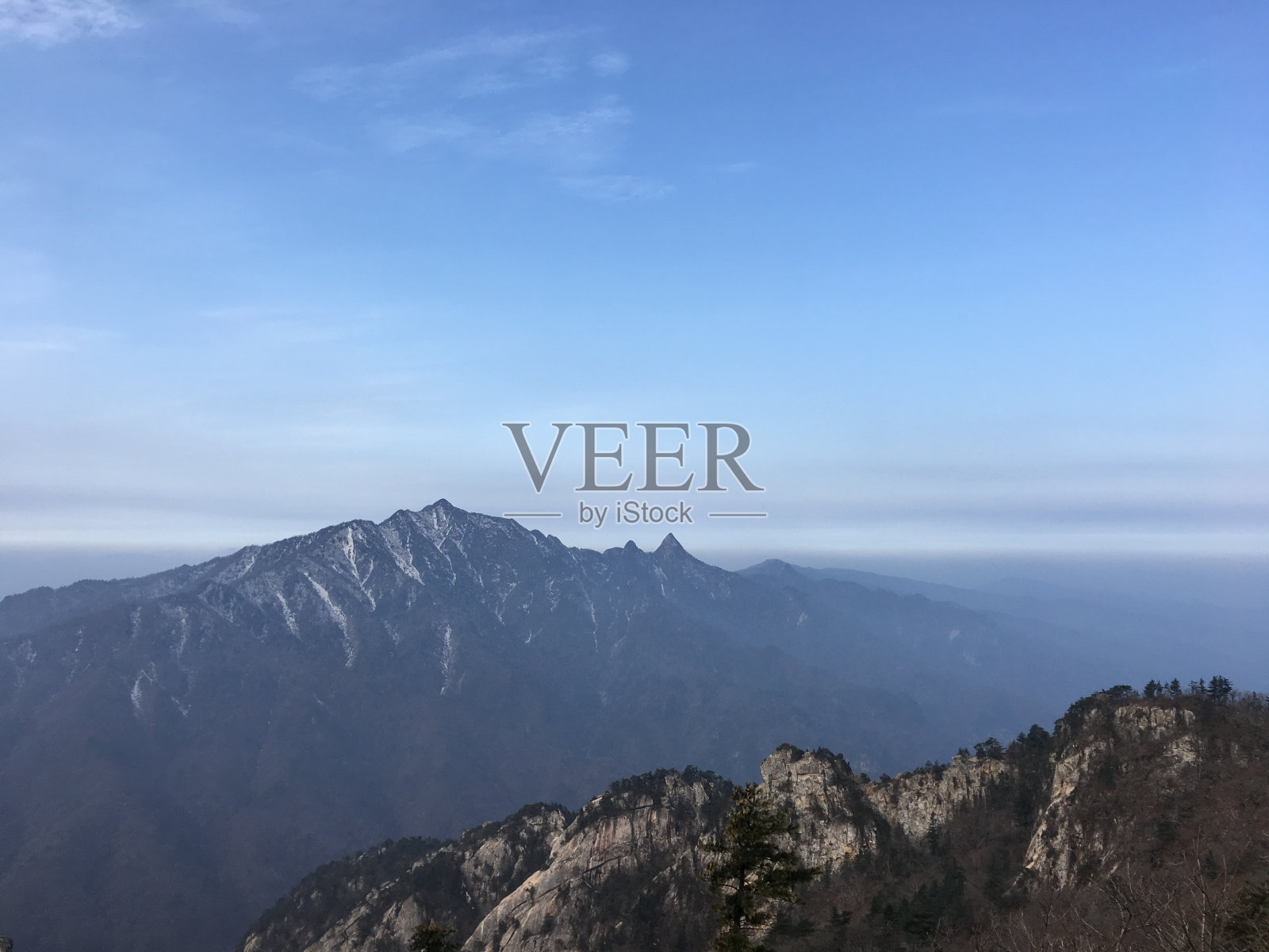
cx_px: 634
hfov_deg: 61.7
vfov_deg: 48.2
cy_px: 476
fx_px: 1063
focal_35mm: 29
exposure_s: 1/999
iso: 25
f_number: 2.2
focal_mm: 4.15
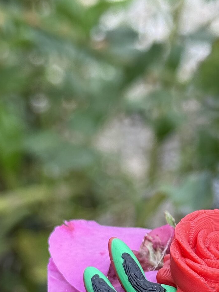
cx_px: 209
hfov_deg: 11.3
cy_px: 314
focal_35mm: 130
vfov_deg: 14.8
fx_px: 1096
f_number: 1.78
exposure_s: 1/706
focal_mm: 6.76
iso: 64
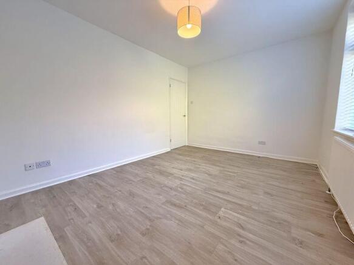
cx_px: 177
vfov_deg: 85.7
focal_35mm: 14
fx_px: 143
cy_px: 132
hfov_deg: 102.1
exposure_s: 1/100
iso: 250
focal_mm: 2.22
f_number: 2.2
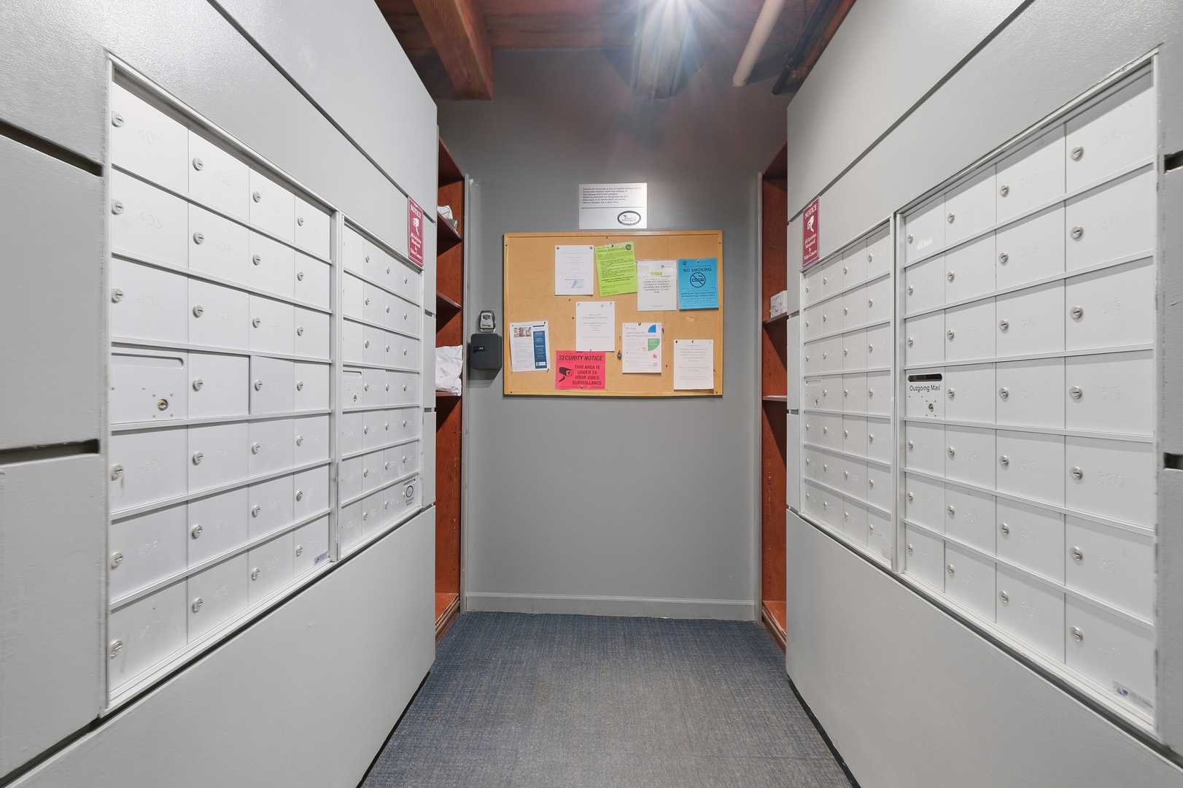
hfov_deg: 100.4
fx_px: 493
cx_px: 592
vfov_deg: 77.3
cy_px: 394
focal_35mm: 15
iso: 640
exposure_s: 1/10
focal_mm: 10
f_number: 7.1
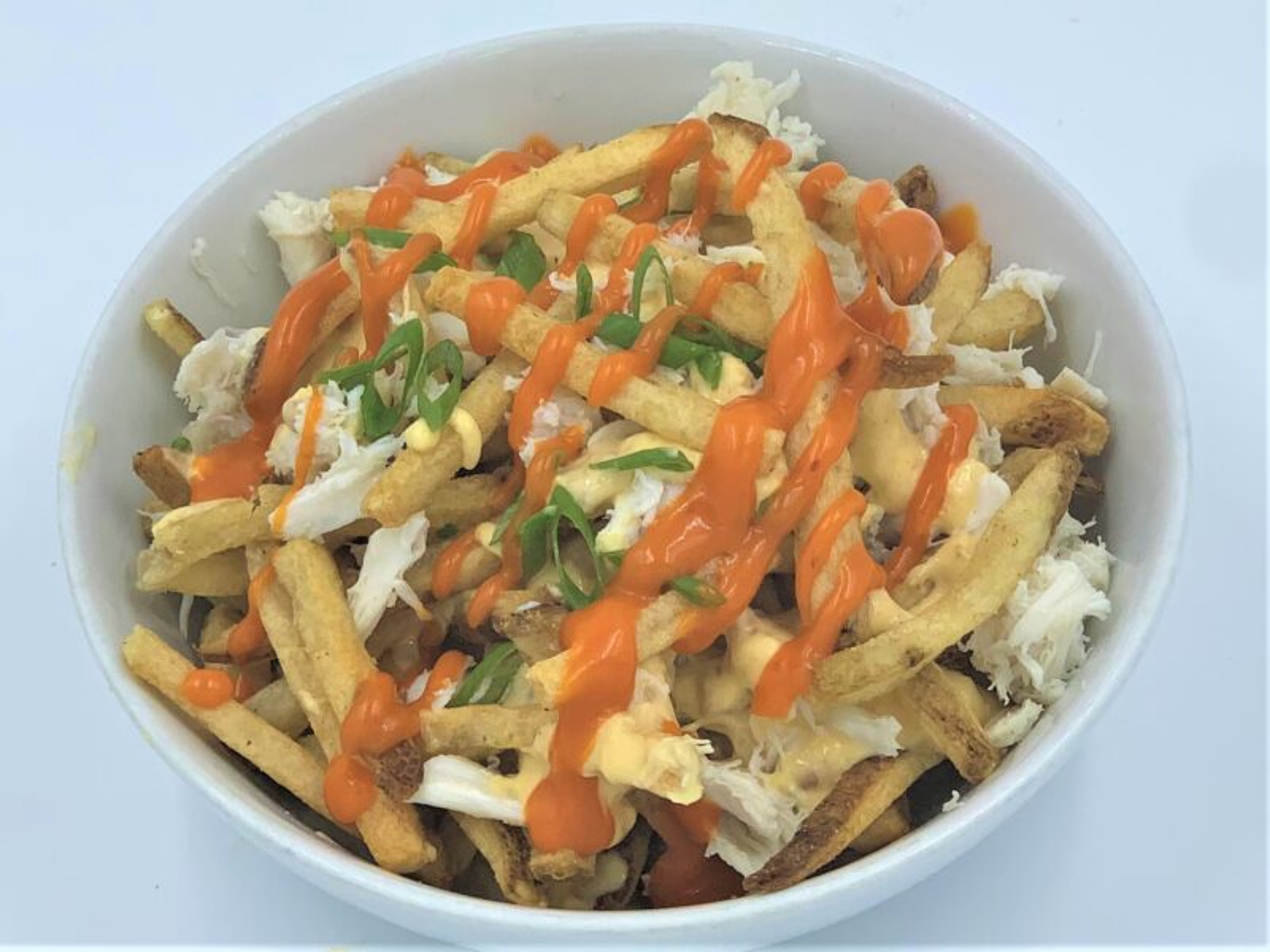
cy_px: 476
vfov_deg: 28.0
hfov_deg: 36.8
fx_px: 1908
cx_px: 635
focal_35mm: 52
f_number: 2.4
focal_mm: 6
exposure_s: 1/484
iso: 16
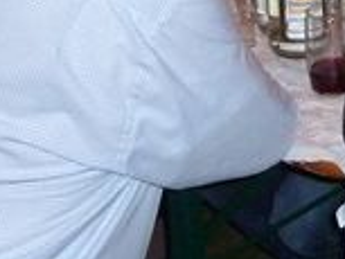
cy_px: -52
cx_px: 532
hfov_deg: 14.0
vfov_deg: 11.1
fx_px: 1307
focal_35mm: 131
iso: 400
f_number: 3.3
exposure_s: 1/10
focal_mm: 4.1
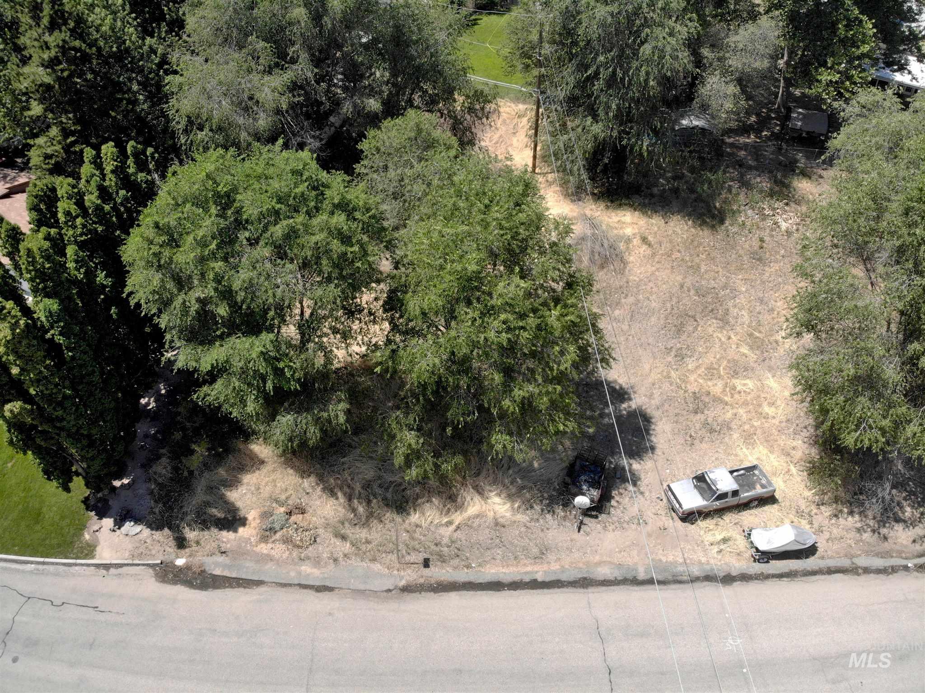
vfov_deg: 56.8
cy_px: 346
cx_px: 462
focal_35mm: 24
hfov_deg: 71.6
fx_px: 641
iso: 100
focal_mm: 4.5
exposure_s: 1/94
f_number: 2.8
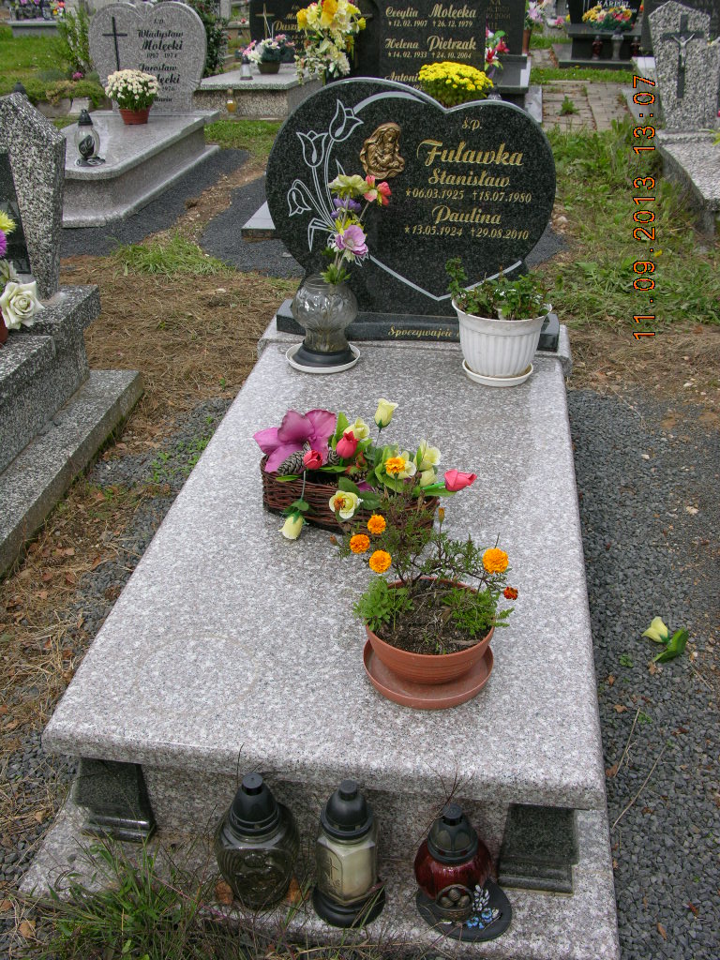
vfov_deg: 52.6
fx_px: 971
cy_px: 480
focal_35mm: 35
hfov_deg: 40.7
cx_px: 360
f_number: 5
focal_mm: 8.9
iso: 50
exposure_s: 1/194
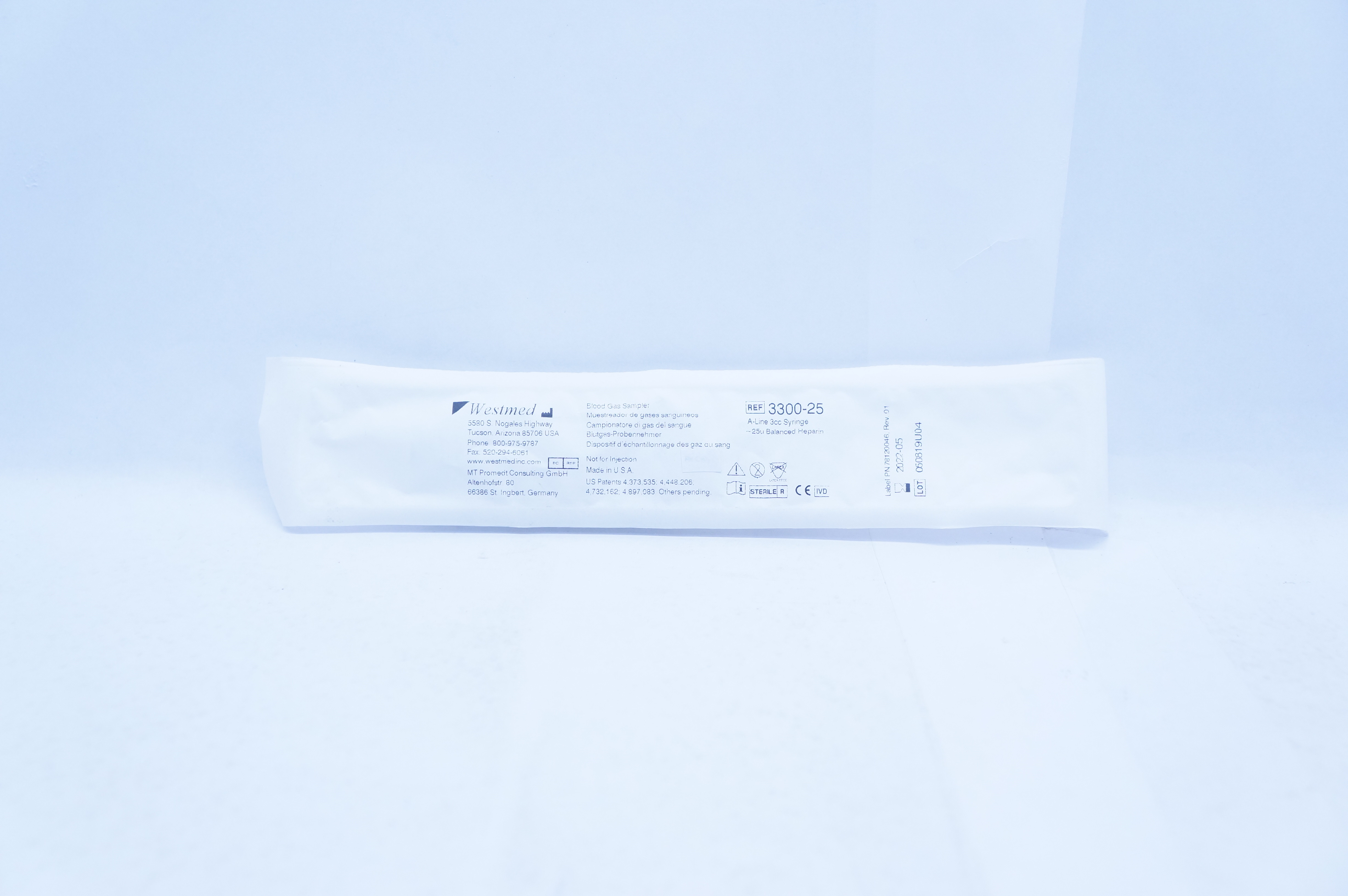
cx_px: 674
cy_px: 448
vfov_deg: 29.8
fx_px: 1683
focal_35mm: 45
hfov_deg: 43.6
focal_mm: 30
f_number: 5
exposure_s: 1/200
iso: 800
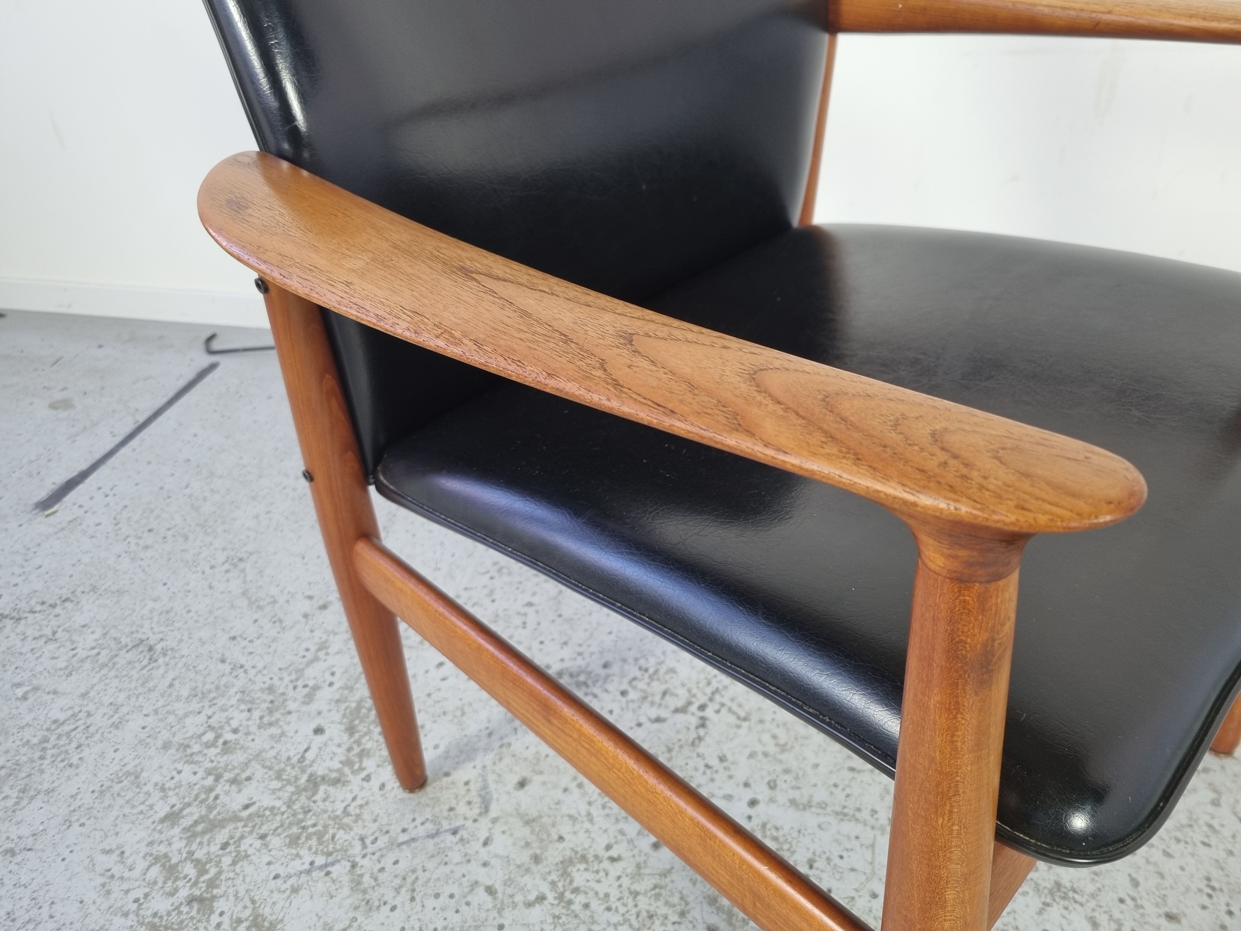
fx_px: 932
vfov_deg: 53.1
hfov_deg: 67.3
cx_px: 620
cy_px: 466
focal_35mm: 26
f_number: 1.8
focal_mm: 5.4
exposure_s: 1/100
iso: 100
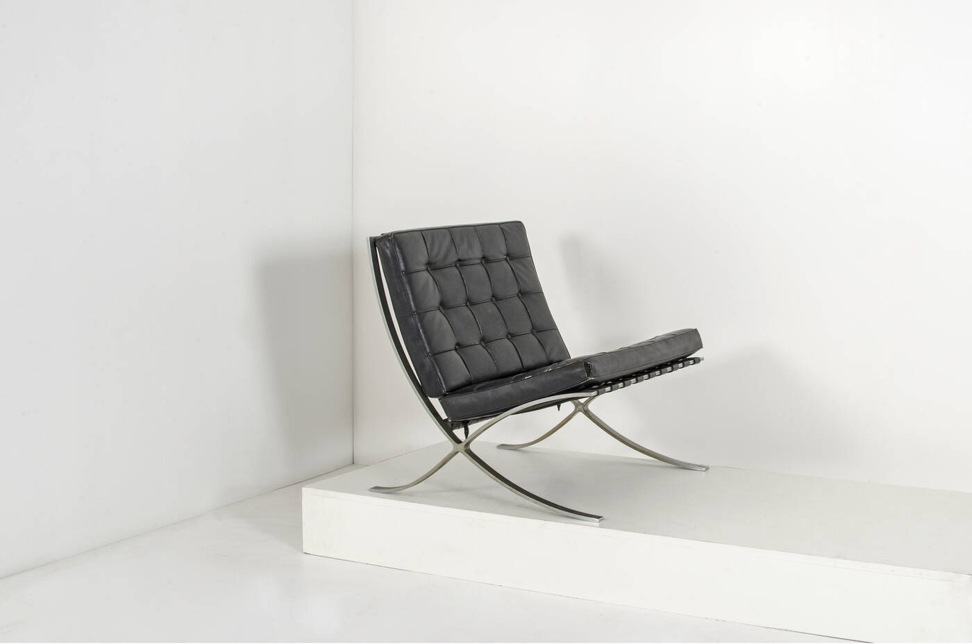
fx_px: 1414
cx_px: 486
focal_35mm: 52
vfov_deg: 25.6
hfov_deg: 37.9
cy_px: 322
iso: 125
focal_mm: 35
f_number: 20
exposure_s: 1/200
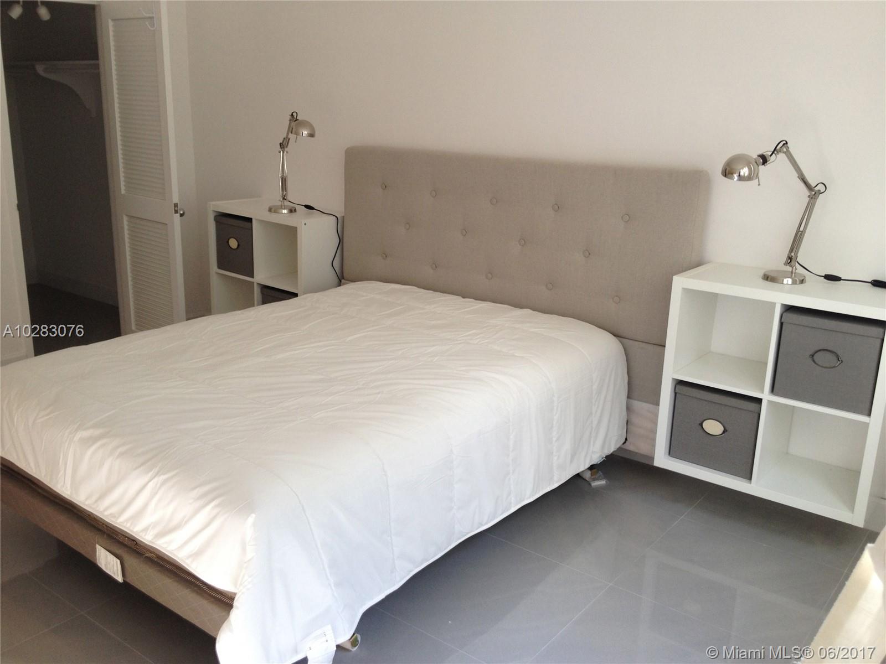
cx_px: 443
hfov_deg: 52.6
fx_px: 896
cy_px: 332
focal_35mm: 35
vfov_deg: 40.7
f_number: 2.4
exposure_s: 1/20
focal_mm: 4.28
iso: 50
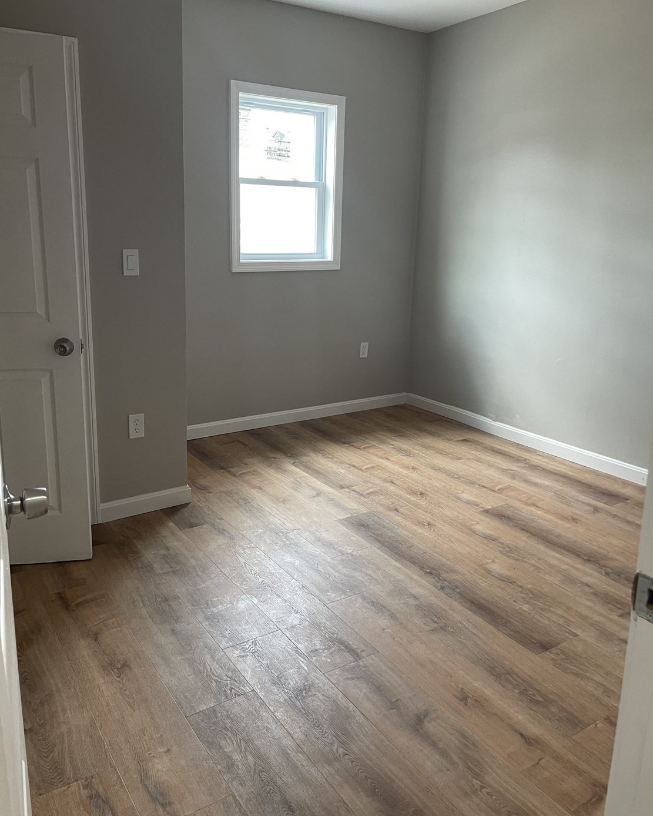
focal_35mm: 27
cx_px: 330
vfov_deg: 63.9
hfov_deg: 53.2
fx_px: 652
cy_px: 369
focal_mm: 5.1
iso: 160
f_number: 1.6
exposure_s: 1/60
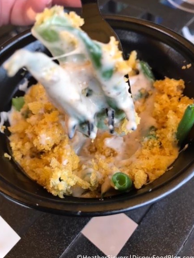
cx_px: 97
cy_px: 130
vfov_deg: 61.7
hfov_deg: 48.2
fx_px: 217
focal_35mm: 29
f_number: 1.8
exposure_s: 1/30
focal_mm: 3.99
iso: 25
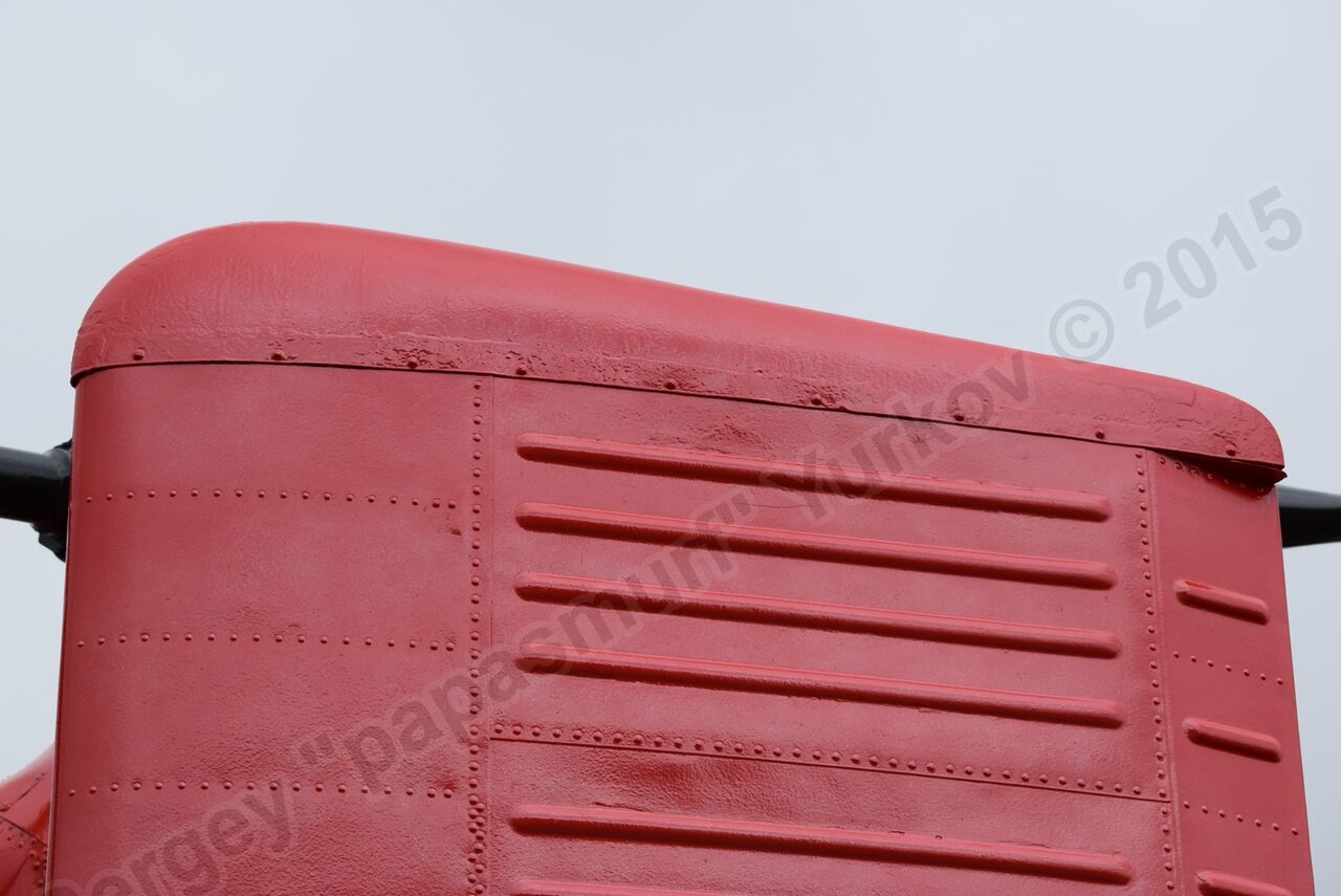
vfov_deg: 12.7
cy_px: 448
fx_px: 4025
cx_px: 670
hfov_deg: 18.9
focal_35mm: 108
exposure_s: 1/320
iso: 200
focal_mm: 72
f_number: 9
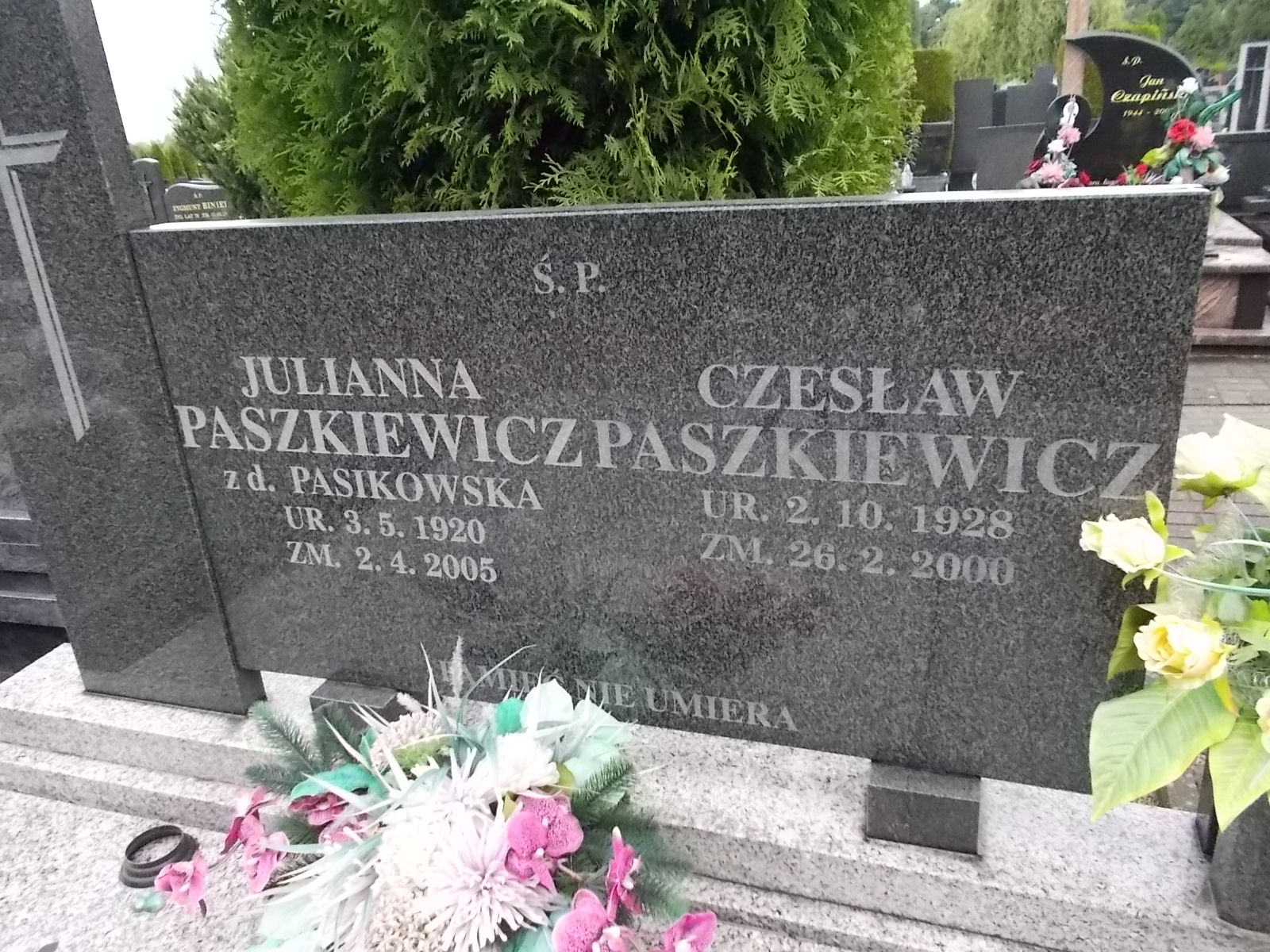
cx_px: 635
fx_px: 954
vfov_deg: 53.1
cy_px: 476
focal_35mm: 26
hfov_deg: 67.3
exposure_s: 1/125
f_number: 8
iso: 400
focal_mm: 4.6
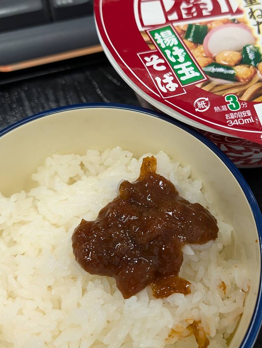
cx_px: 178
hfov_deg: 36.5
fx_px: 392
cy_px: 170
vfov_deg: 47.8
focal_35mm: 39
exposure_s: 1/117
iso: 154
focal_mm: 6.9
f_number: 1.68
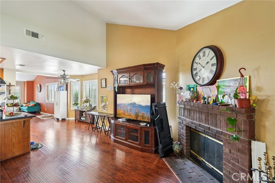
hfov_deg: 96.8
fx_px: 122
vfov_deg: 73.7
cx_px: 138
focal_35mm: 16
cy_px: 92
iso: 400
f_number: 8
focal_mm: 16
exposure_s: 1/2
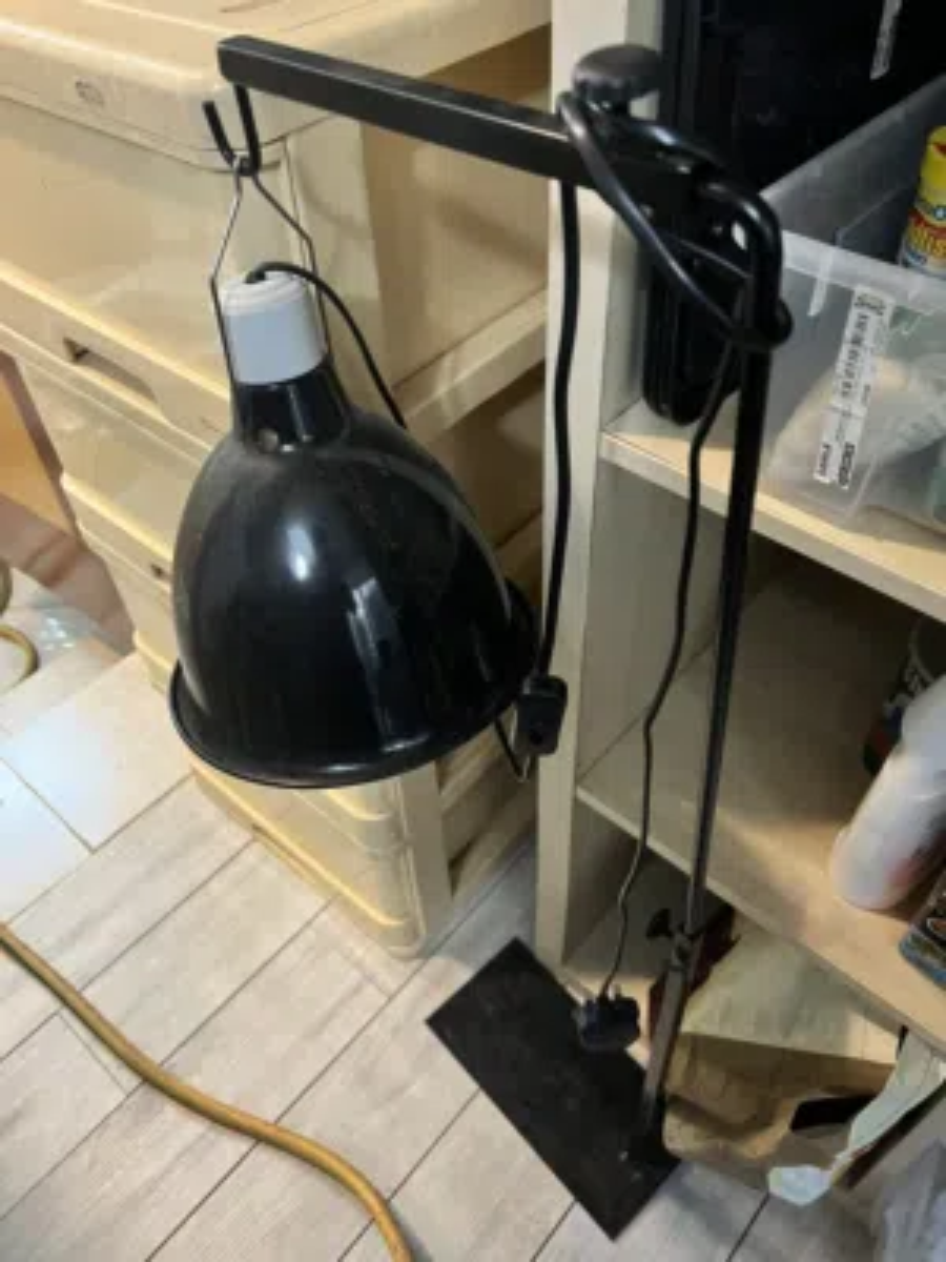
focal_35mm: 26
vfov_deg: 67.3
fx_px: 947
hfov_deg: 53.1
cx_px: 473
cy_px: 631
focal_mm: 5.7
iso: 500
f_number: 1.5
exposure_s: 1/33
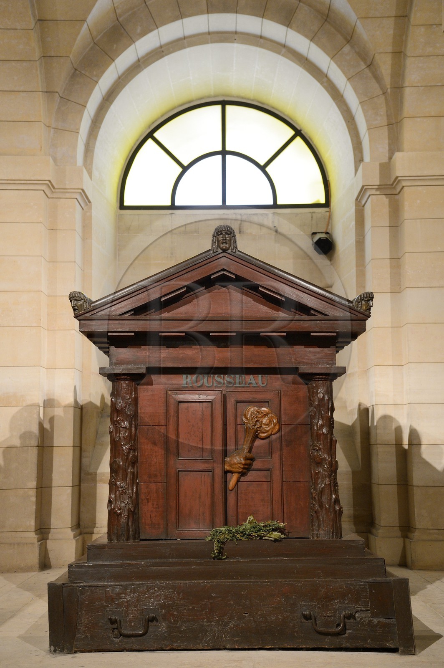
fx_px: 927
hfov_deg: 26.9
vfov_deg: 39.6
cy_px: 334
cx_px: 222
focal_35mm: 50
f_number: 4
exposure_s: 1/10
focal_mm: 50
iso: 1600
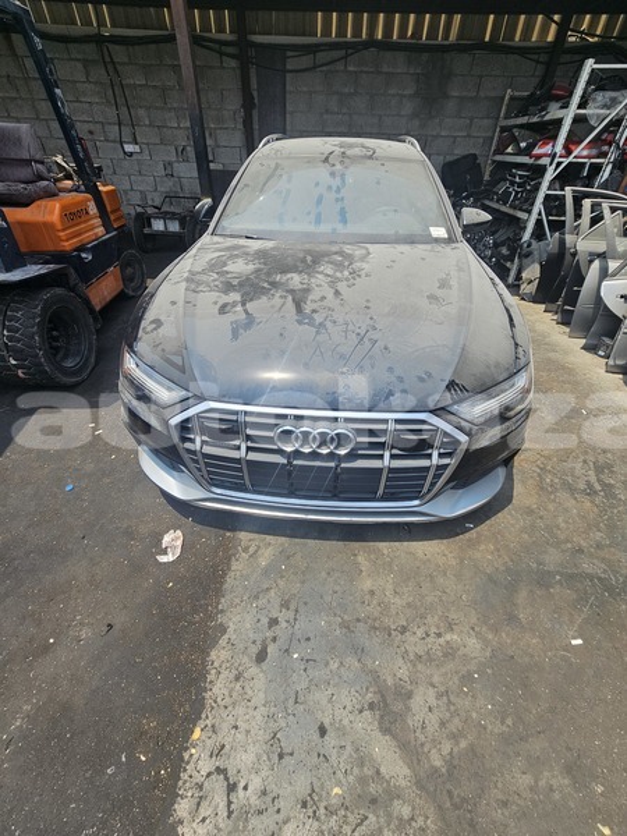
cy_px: 418
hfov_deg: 89.9
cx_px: 314
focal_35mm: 13
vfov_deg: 106.2
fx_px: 314
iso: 50
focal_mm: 2.2
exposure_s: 1/1361
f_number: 2.2
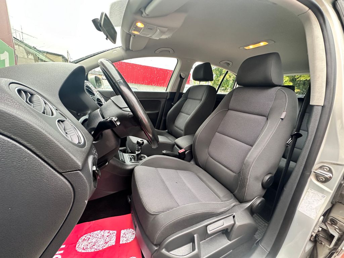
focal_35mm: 14
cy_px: 129
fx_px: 139
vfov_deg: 85.7
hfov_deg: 102.1
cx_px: 172
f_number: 2.2
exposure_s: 1/99
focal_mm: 2.22
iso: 160
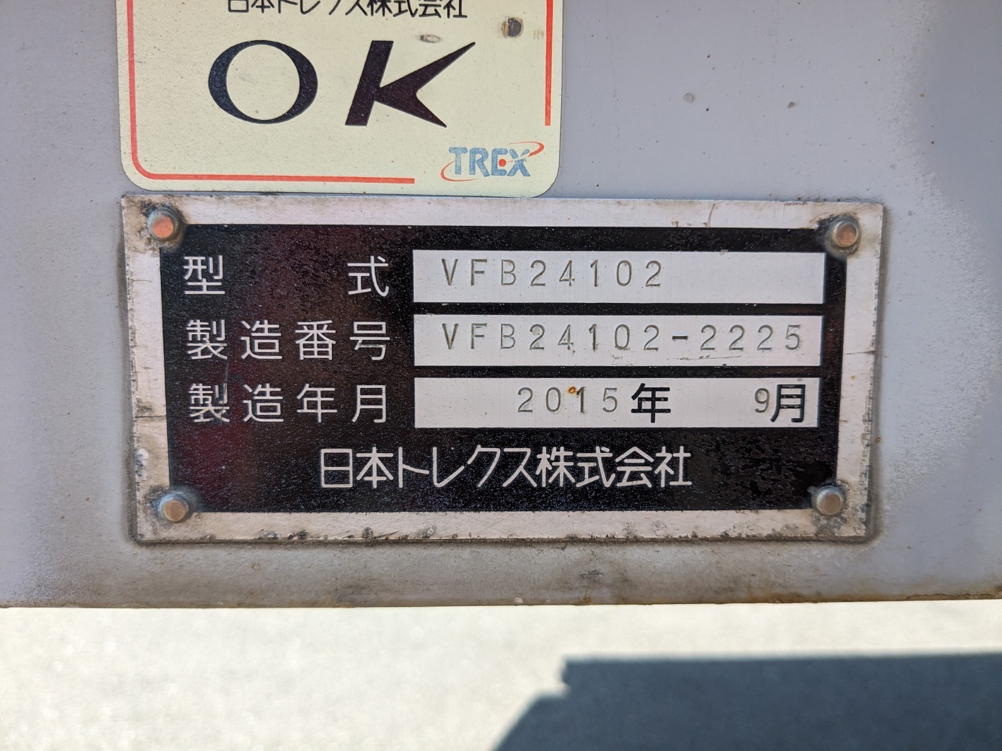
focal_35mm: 27
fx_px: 782
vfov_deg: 51.4
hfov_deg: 65.3
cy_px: 376
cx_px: 501
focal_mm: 4.38
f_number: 1.73
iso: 70
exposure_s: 1/1017
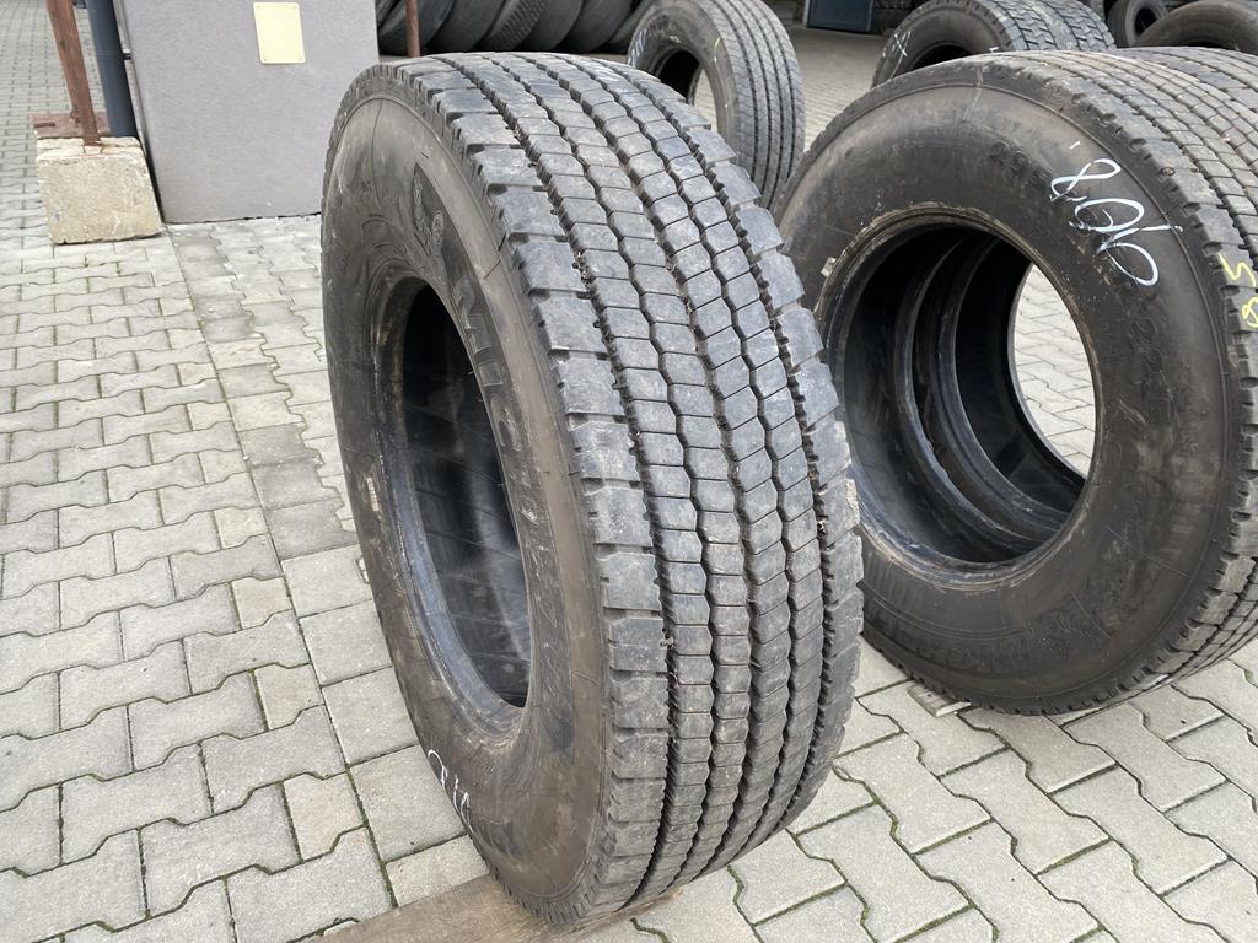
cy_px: 472
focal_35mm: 26
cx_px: 629
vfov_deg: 53.1
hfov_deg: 67.3
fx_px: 945
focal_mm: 4.25
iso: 32
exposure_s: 1/121
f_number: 1.8
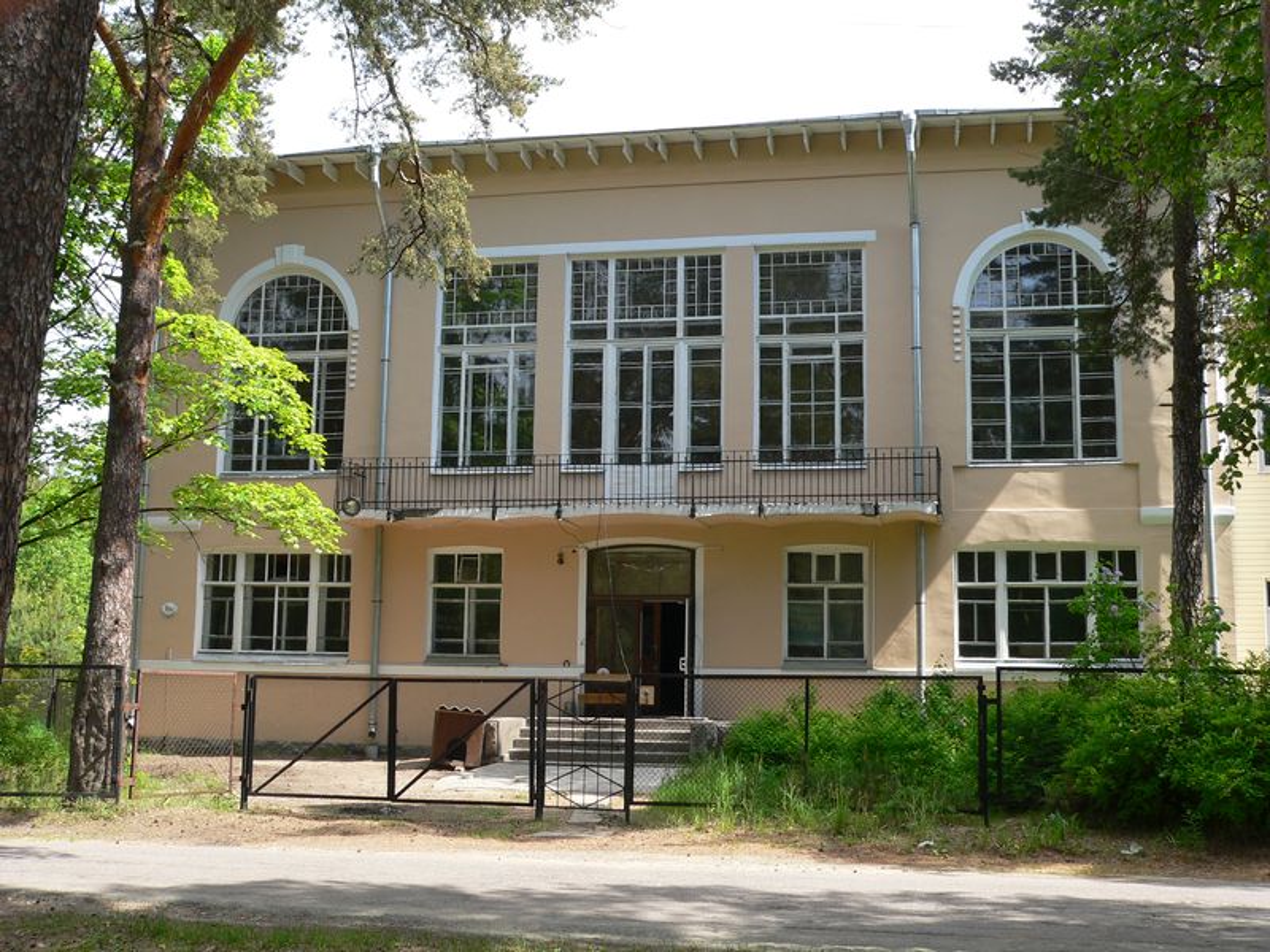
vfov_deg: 36.0
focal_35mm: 40
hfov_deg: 46.8
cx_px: 635
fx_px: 1468
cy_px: 476
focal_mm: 6.7
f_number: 4
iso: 80
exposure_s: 1/200
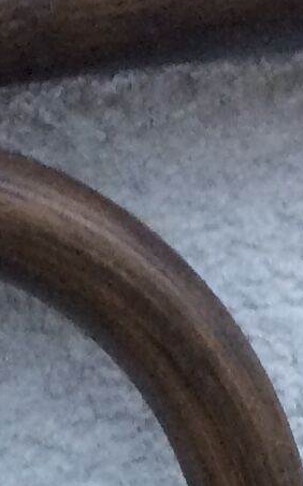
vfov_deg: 8.7
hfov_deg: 5.8
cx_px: -303
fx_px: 2937
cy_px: 1142
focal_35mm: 222
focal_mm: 4.15
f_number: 2.2
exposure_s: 1/33
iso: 160
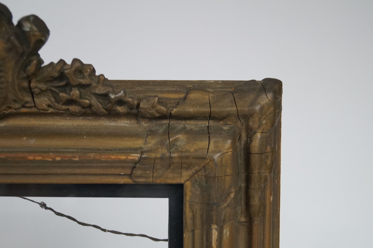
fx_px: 466
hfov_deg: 43.7
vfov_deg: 29.8
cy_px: 124
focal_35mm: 45
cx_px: 186
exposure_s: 1/60
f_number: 4.5
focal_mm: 30
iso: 1000
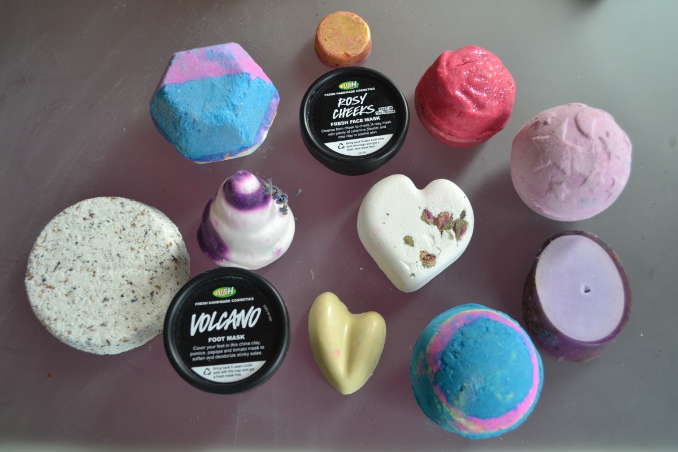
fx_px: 621
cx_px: 339
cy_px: 226
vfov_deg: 40.0
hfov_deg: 57.2
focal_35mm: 33
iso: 400
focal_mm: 22
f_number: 5
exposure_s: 1/100
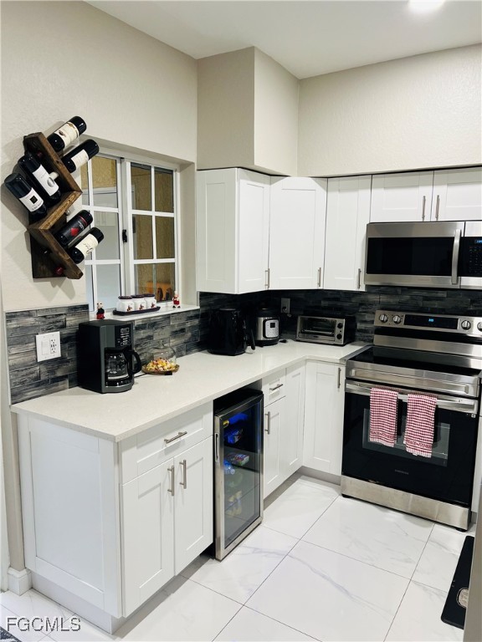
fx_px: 483
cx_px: 241
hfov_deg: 53.1
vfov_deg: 67.3
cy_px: 321
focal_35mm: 26
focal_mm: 5.7
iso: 100
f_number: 1.5
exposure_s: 1/60
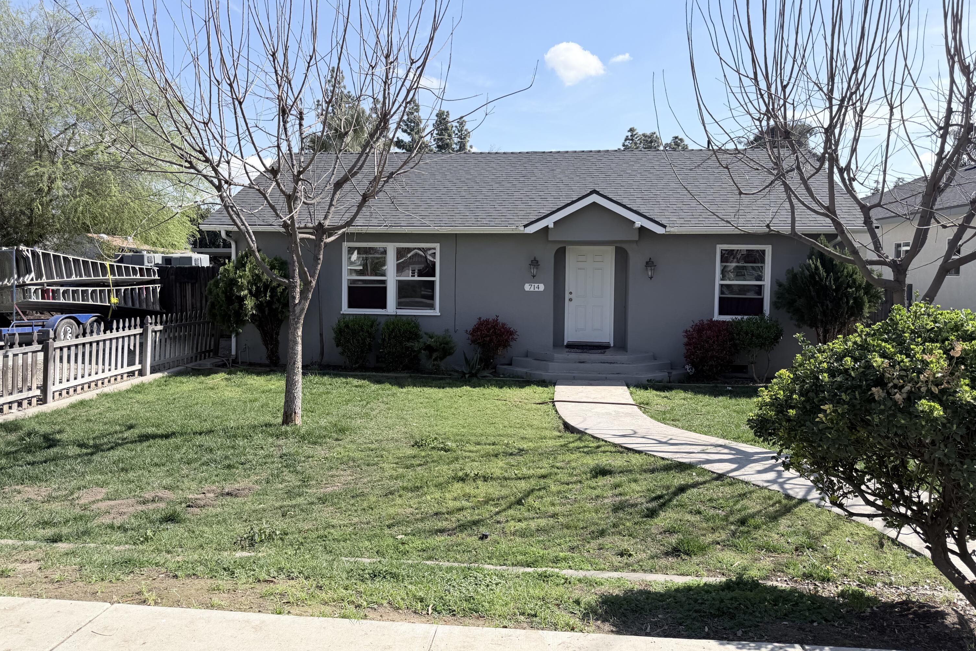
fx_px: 678
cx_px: 488
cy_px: 298
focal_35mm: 25
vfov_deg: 51.2
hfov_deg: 71.5
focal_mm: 6.76
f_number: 1.78
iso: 80
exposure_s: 1/3759
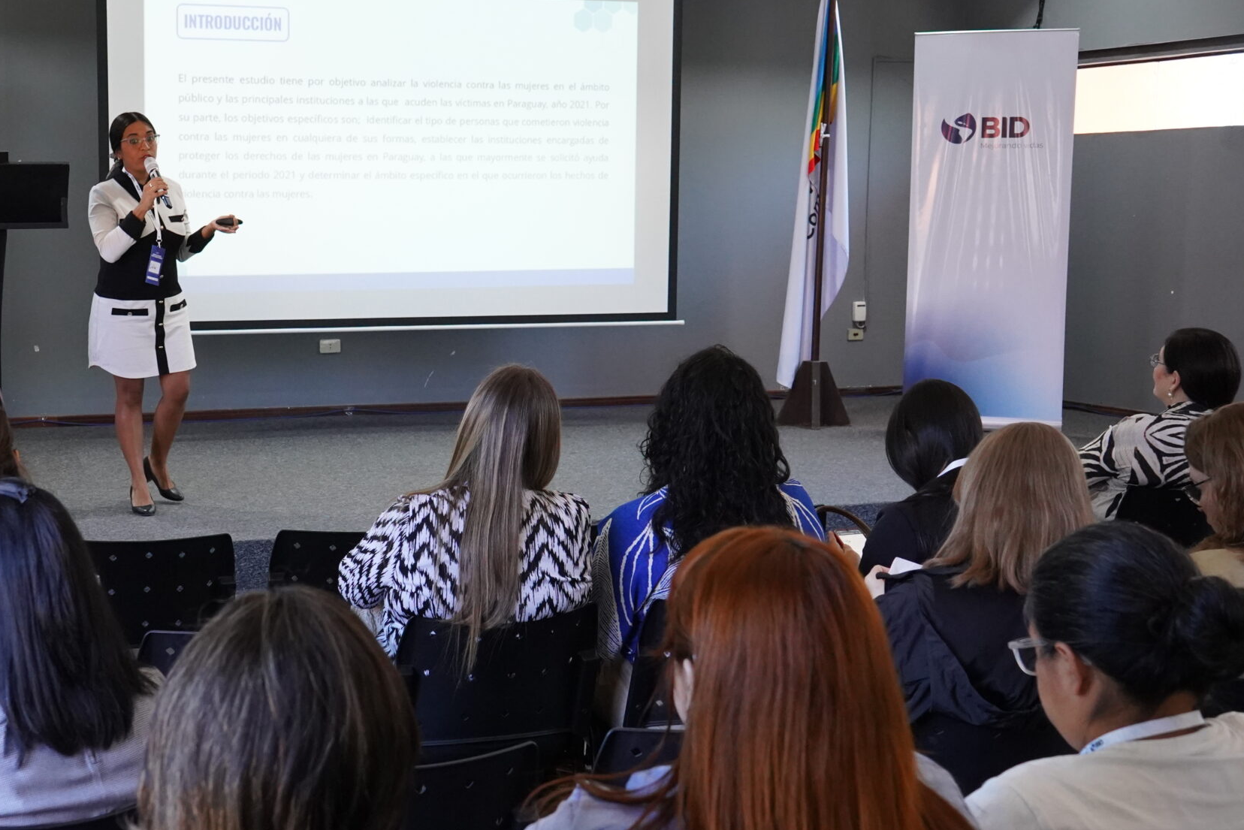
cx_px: 365
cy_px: 423
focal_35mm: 51
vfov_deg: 26.5
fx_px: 1763
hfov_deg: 38.2
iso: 5000
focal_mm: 33
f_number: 5.6
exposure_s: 1/125
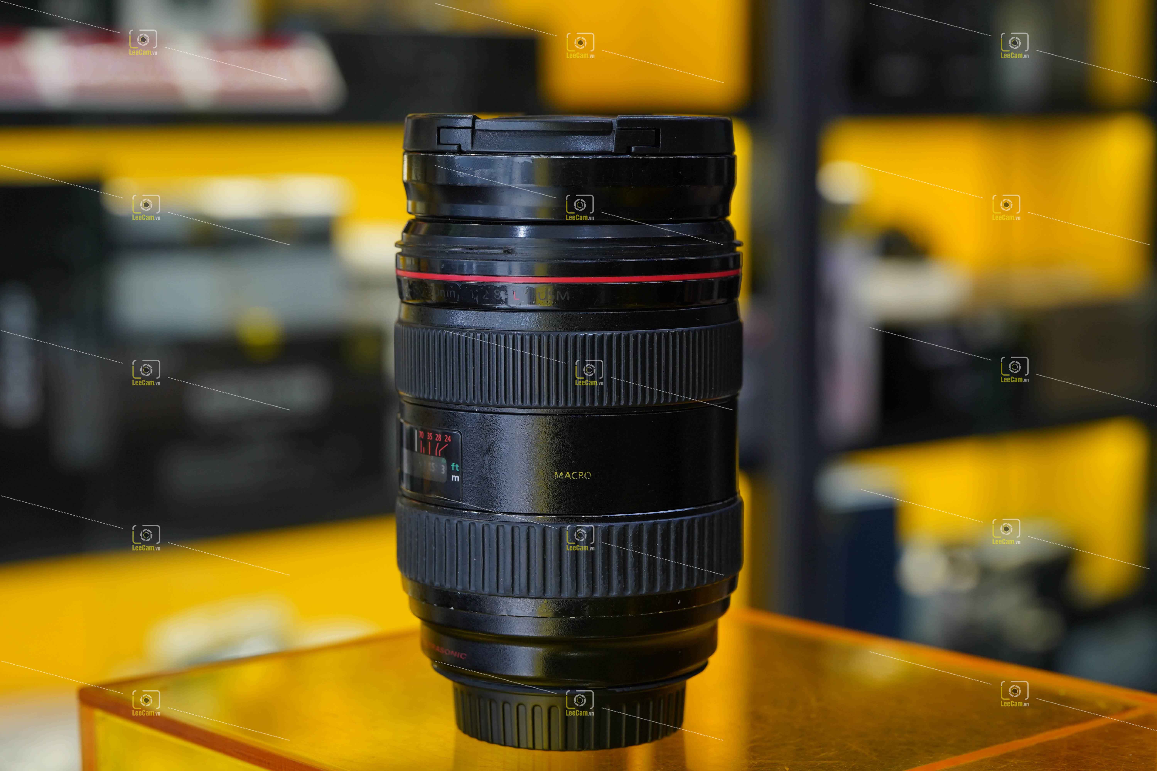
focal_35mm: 70
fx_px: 2250
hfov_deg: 28.8
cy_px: 386
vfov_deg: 19.5
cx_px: 578
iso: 1000
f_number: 5.6
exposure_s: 1/160
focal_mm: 70
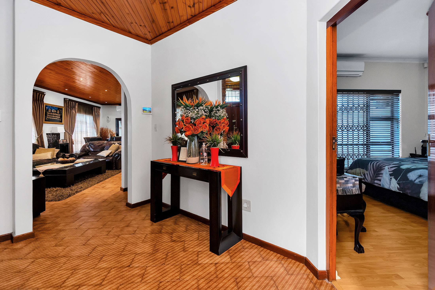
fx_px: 181
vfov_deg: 77.3
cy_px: 145
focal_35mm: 15
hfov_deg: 100.4
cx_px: 218
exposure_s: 1/15
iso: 320
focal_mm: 10
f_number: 9
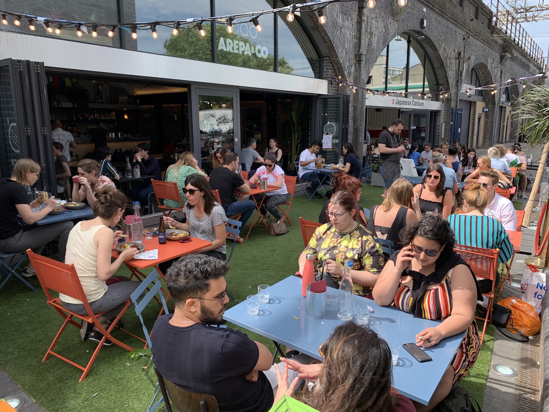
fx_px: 412
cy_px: 206
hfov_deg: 67.3
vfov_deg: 53.1
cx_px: 274
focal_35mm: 26
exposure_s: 1/647
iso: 25
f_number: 1.8
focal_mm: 4.25
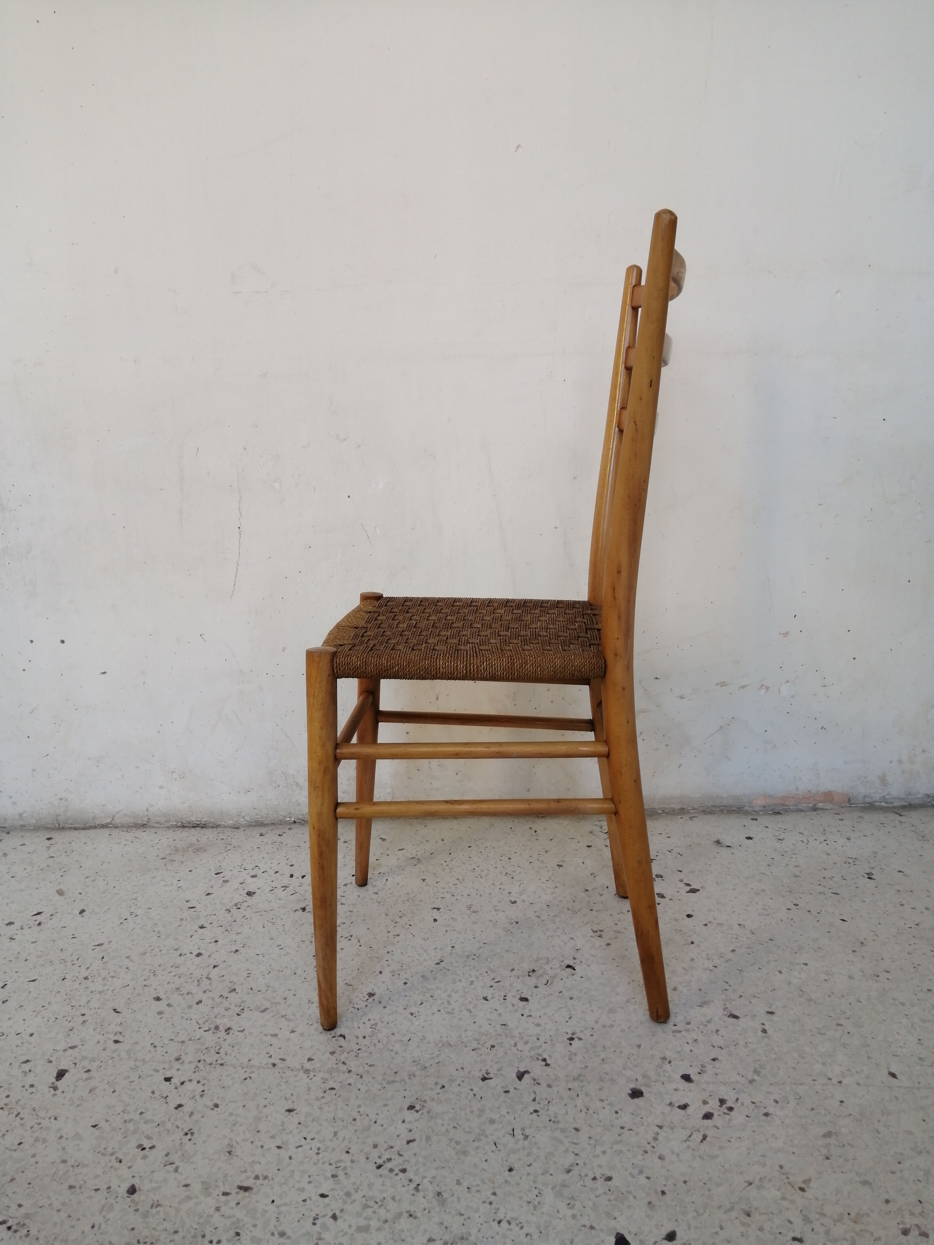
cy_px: 622
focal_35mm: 27
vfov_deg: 65.3
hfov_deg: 51.4
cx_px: 467
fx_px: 971
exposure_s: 1/50
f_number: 1.8
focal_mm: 3.62
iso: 64
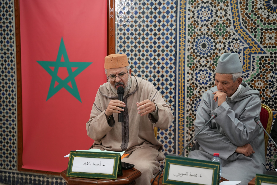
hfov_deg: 28.8
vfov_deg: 19.5
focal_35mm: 70
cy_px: 92
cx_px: 138
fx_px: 539
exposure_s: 1/80
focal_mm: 70
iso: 800
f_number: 2.8
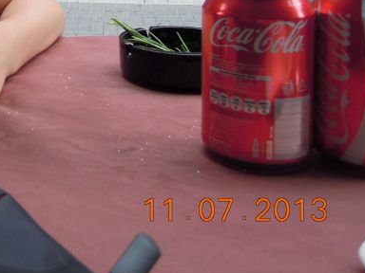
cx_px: -111
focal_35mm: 64
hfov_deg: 25.9
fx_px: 675
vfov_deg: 20.9
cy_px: -78
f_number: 2.2
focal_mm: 4.3
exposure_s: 1/160
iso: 160
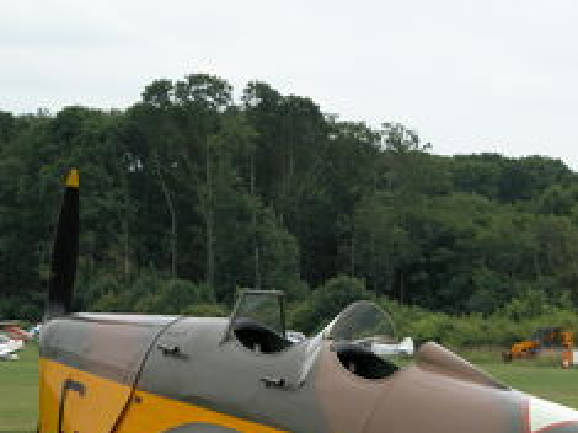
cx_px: 295
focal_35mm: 182
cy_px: 367
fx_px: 3037
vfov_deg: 8.1
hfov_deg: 10.9
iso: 100
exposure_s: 1/340
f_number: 5.2
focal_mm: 27.3
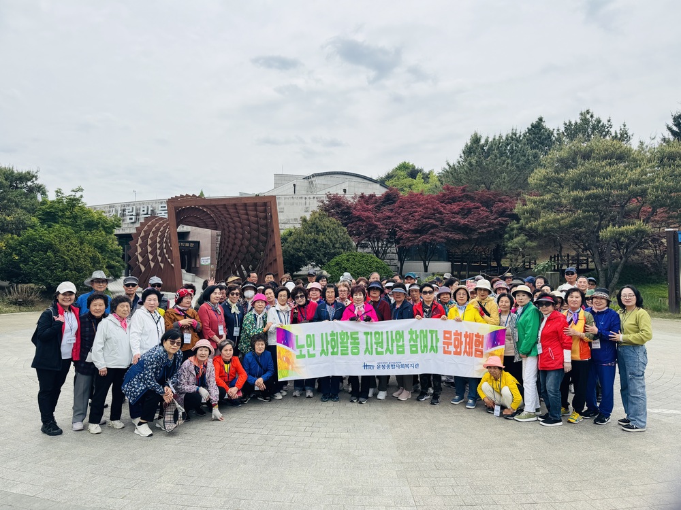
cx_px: 340
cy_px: 255
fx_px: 472
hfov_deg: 71.6
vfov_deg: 56.8
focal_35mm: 24
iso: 80
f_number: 1.78
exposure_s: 1/4608
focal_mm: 6.76
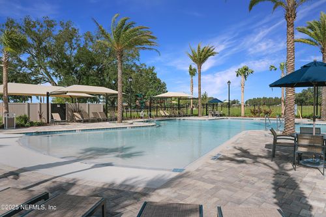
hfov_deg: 73.8
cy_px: 108
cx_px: 163
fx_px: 217
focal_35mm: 24
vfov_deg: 53.1
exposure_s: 1/2000
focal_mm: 24
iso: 250
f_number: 6.3
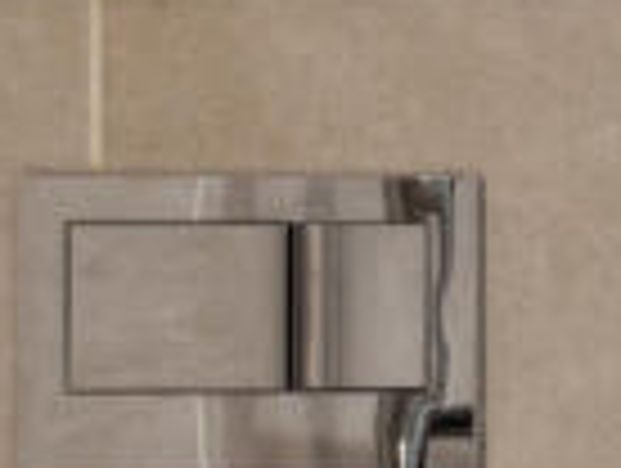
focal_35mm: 114
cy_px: 295
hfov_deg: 10.4
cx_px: 1998
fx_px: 2049
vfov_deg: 13.0
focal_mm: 16
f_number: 11
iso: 400
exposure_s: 1/15
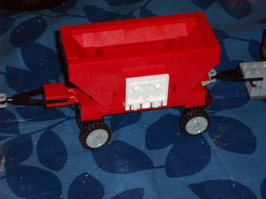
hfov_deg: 17.7
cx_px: 133
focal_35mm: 111
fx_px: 853
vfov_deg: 13.3
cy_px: 100
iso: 400
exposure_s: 1/128
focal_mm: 18.6
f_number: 5.2
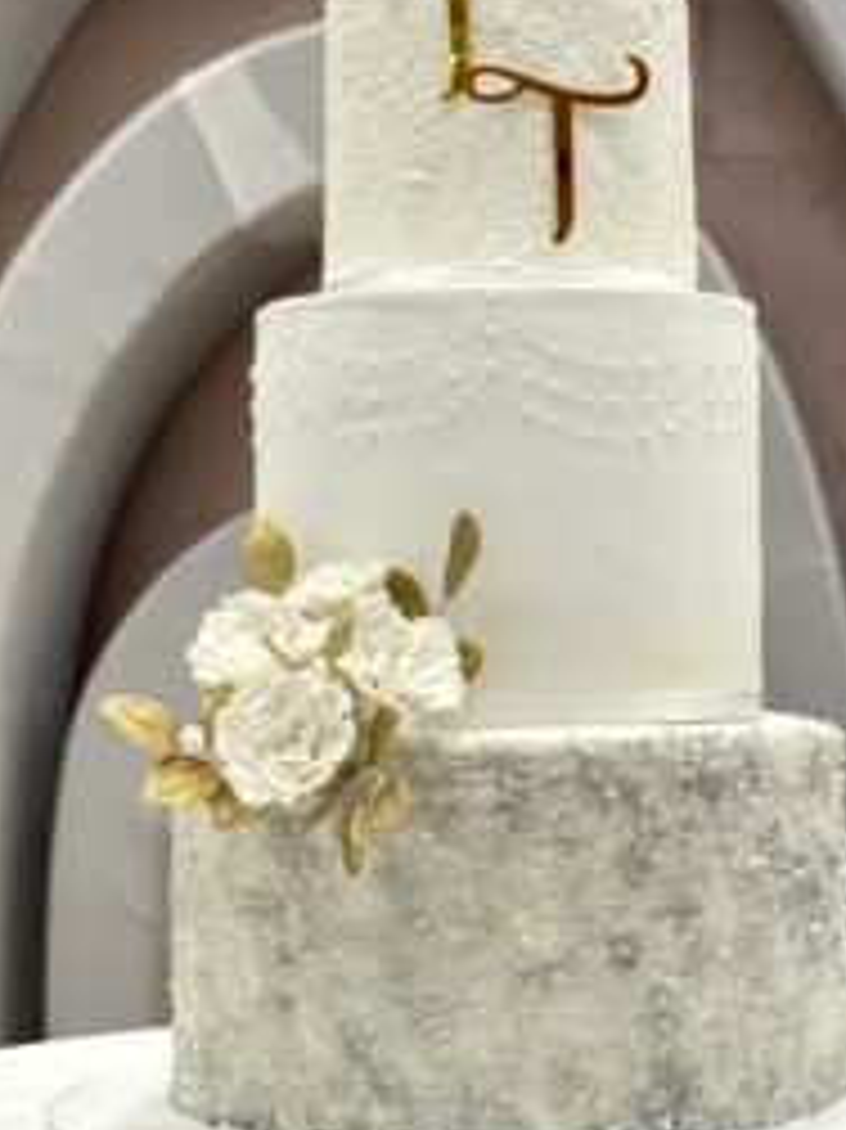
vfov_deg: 23.3
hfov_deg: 17.7
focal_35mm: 83
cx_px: 513
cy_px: 293
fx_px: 2707
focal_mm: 6
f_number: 2
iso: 400
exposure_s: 1/28
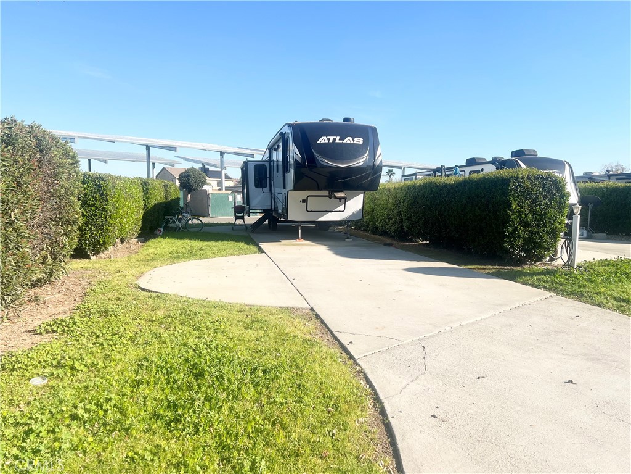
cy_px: 237
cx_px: 316
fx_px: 474
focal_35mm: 26
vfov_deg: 53.1
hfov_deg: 67.3
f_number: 1.5
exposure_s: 1/3968
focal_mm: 5.7
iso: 50
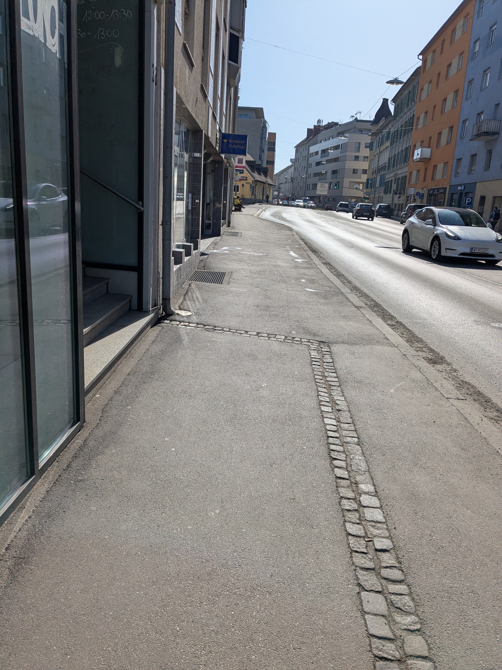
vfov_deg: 65.3
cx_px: 251
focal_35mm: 27
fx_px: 522
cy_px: 335
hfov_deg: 51.4
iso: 65
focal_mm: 4.38
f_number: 1.73
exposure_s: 1/7812
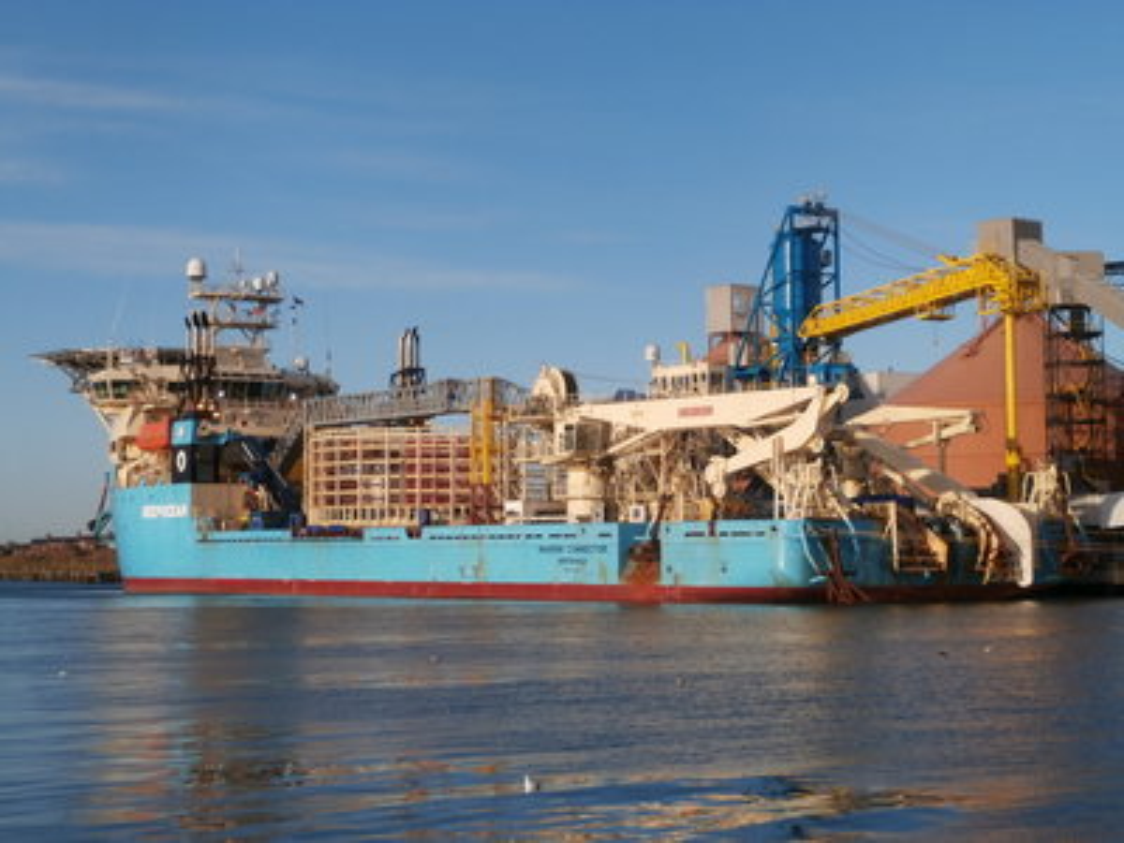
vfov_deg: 21.6
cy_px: 422
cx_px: 562
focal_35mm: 68
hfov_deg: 28.6
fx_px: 2208
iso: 100
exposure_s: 1/640
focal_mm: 12.1
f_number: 4.7
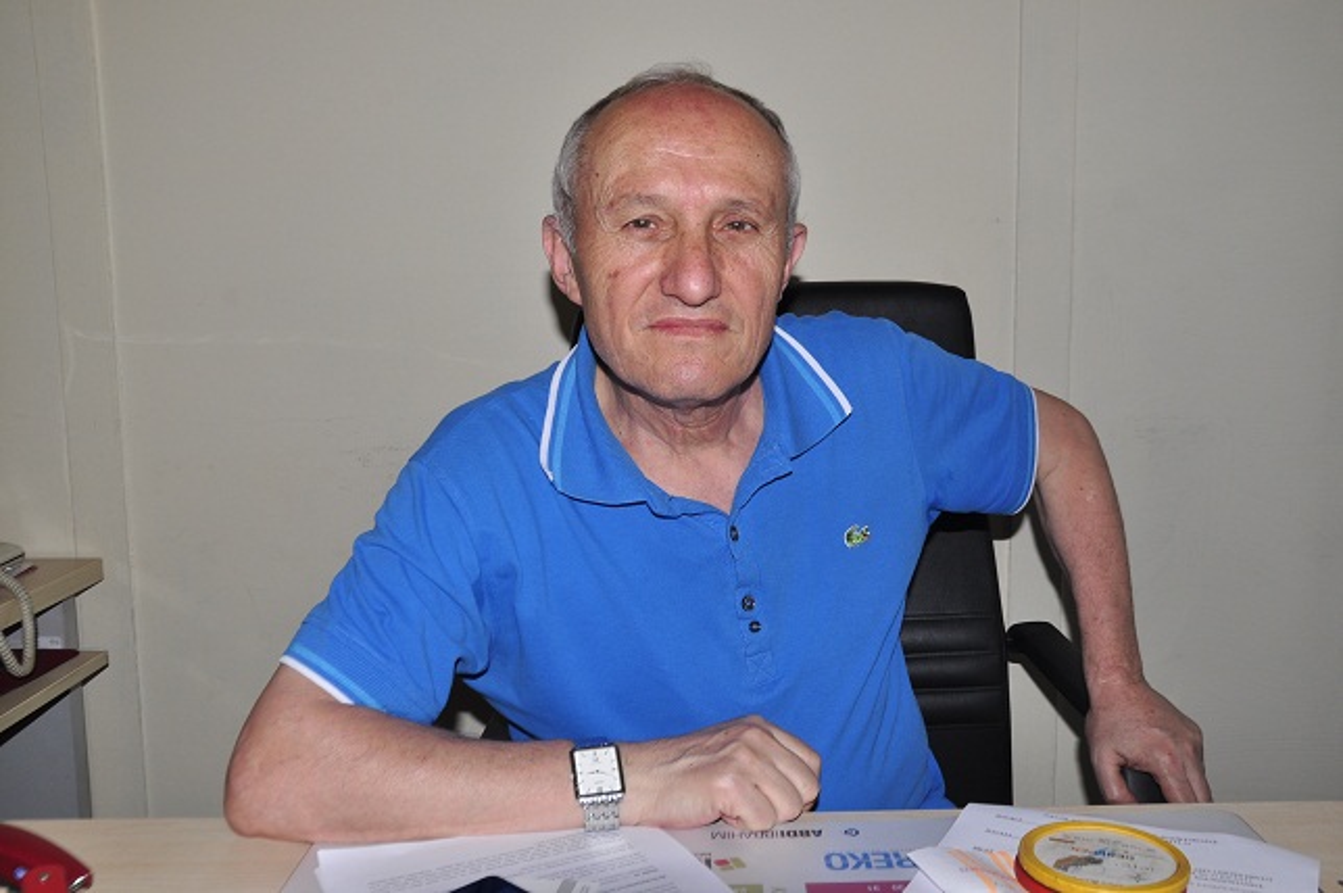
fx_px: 1230
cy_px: 446
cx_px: 672
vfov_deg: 39.9
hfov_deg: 57.3
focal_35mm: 33
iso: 250
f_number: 5.6
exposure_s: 1/200
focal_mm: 22
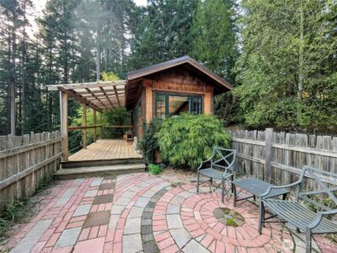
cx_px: 168
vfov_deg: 85.7
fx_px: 136
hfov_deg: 102.1
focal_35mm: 14
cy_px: 126
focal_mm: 1.83
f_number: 2.2
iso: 34
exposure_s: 1/153
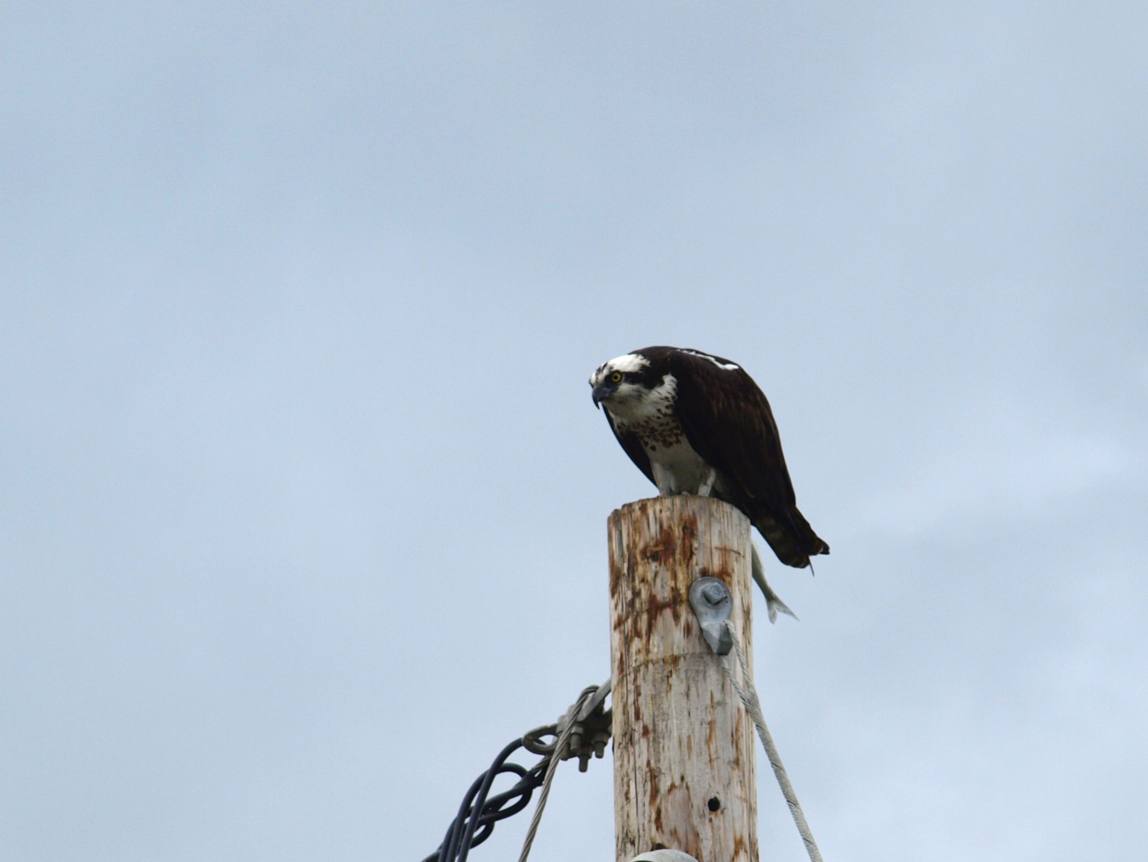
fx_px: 16451
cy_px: 529
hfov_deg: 4.0
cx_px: 759
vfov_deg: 3.0
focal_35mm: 496
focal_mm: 150
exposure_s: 1/320
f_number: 7.1
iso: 100
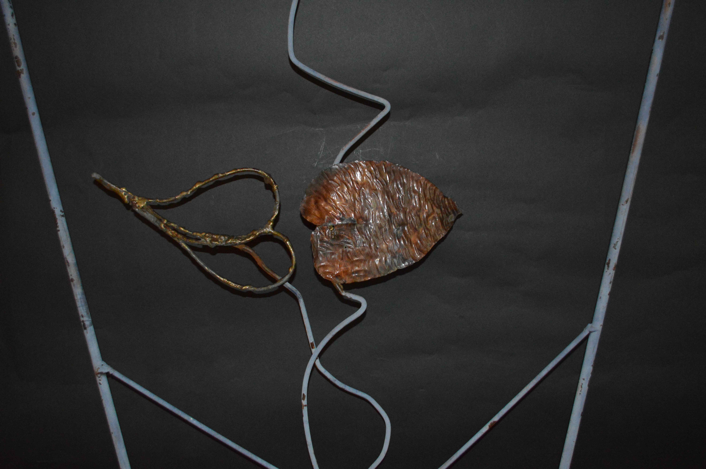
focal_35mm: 36
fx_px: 705
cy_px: 234
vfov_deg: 36.8
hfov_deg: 53.2
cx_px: 353
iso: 3200
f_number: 4
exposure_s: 1/60
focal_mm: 24
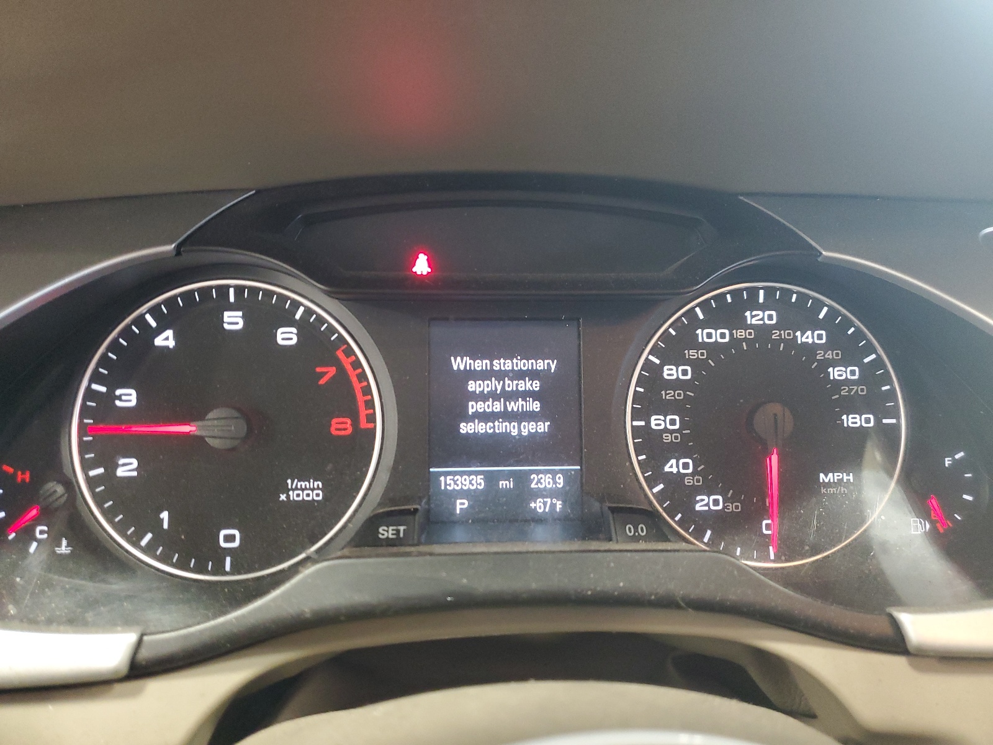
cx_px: 496
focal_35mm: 26
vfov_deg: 53.1
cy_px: 372
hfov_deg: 67.3
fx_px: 746
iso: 285
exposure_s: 1/17
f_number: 1.5
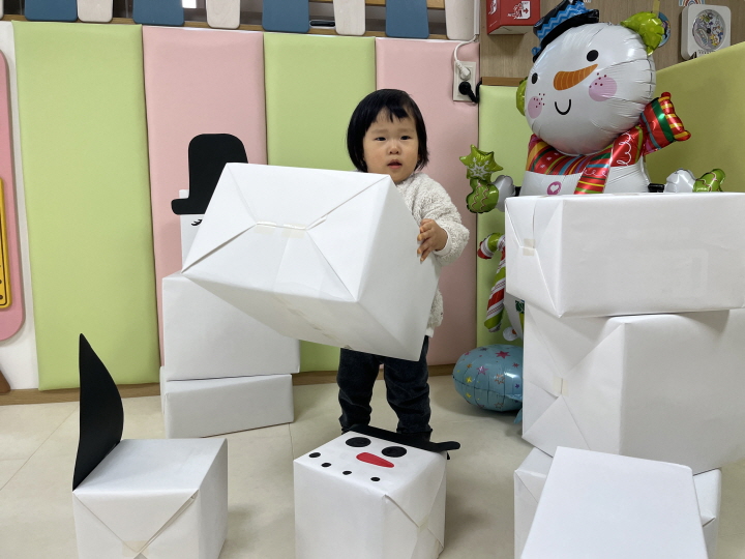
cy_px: 280
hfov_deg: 67.3
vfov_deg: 53.1
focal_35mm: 26
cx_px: 372
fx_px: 560
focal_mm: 5.1
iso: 64
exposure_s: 1/120
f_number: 1.6
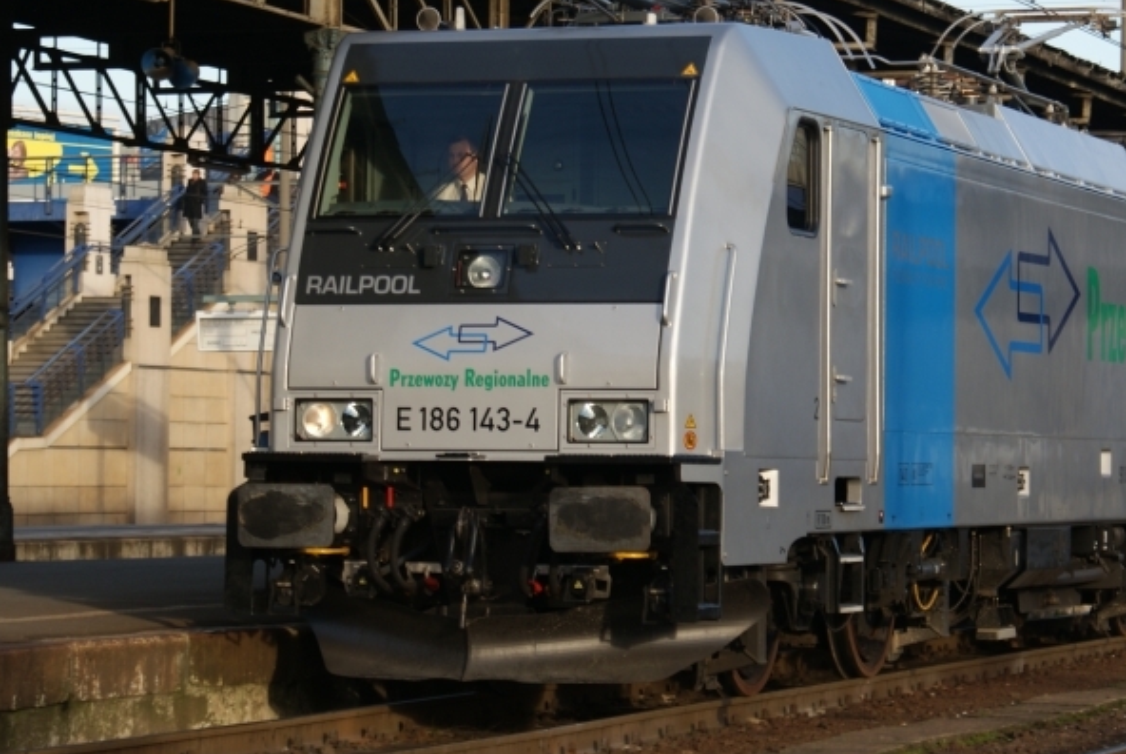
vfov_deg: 9.7
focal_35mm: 142
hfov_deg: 14.4
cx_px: 637
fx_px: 4446
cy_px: 295
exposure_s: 1/125
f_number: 6.3
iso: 100
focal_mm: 70
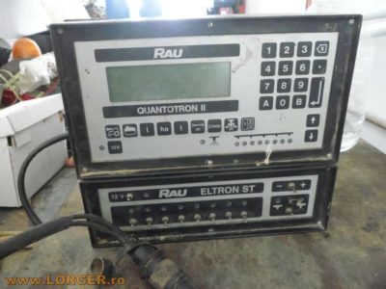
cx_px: 193
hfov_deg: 65.3
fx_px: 301
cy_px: 144
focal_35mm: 27
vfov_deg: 51.4
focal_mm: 4.9
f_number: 3.5
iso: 320
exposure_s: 1/15
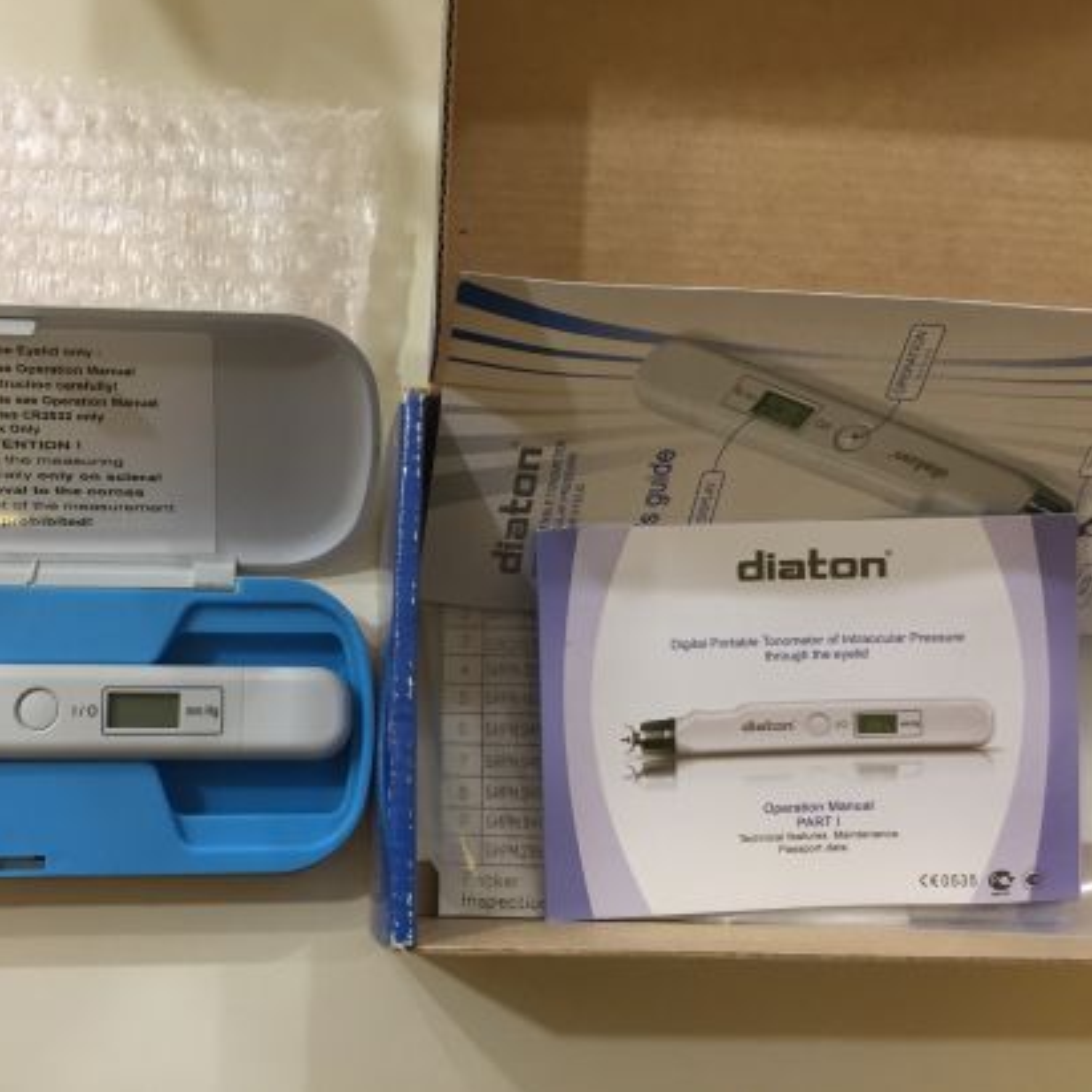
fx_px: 1249
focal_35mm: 35
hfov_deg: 46.6
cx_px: 377
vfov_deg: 47.2
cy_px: 538
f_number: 2.2
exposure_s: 1/33
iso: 125
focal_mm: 4.15
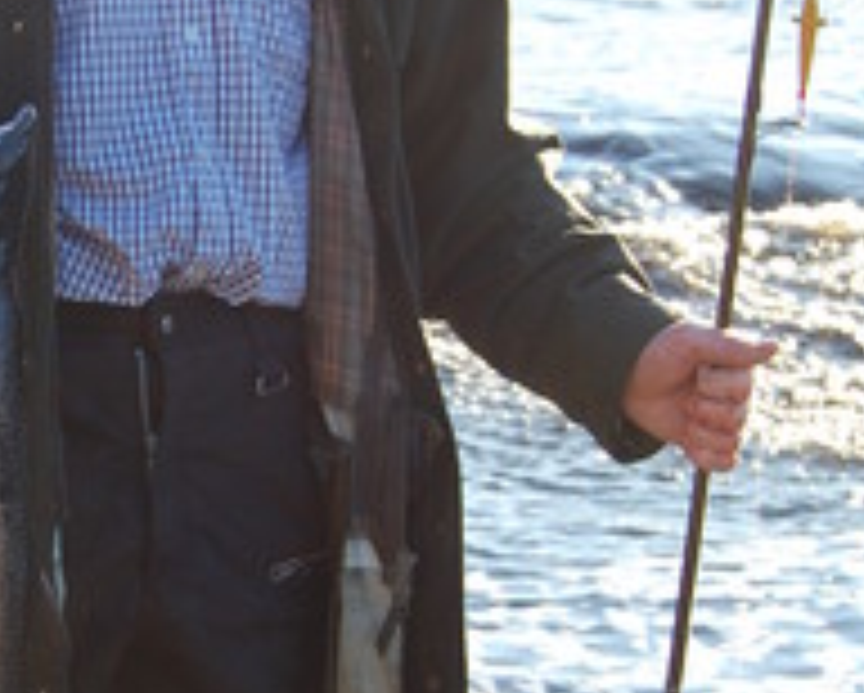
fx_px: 3379
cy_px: 490
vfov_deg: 11.7
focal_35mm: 132
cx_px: 27
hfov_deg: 14.4
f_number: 7.1
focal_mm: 30
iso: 200
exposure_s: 1/200
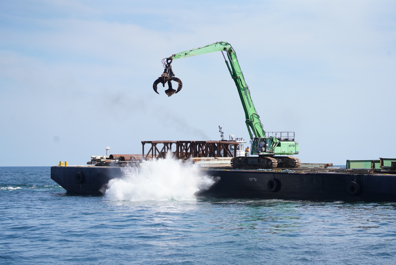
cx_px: 198
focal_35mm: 100
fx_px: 1101
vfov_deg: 13.7
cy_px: 132
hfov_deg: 20.4
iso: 1250
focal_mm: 100
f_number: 4.5
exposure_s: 1/6400
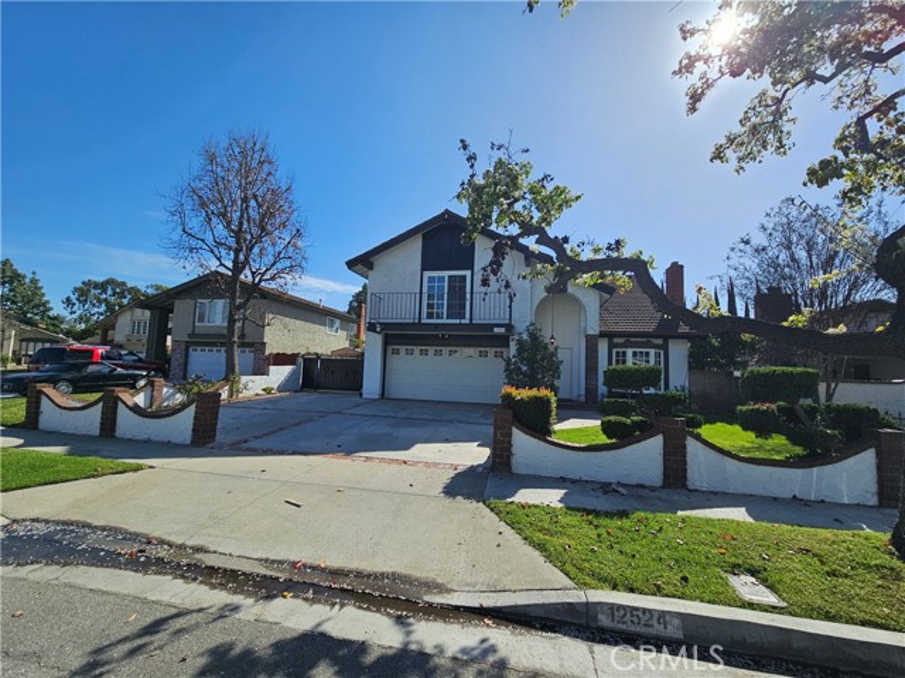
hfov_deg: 106.2
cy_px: 339
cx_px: 452
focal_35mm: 13
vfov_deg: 89.9
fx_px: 340
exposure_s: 1/2985
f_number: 2.2
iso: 50
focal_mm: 2.2
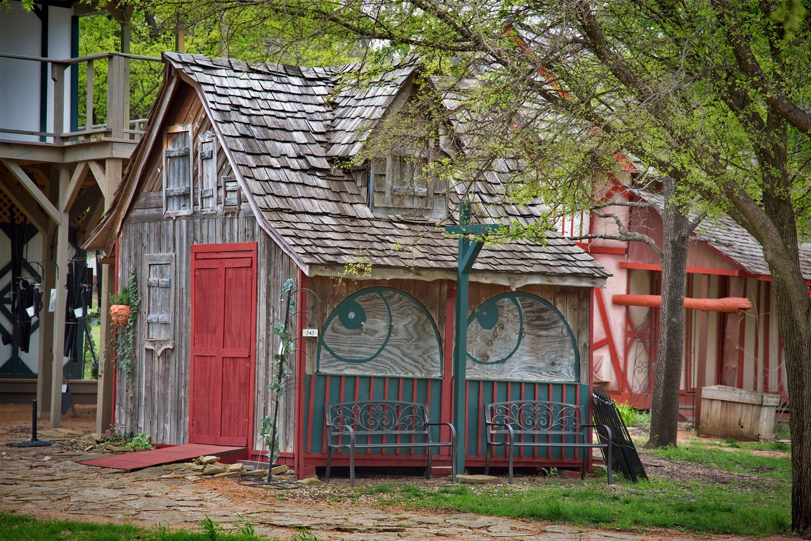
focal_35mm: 120
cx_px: 406
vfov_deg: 11.4
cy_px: 270
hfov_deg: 17.1
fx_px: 2704
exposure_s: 1/250
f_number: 4
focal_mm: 120
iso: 250
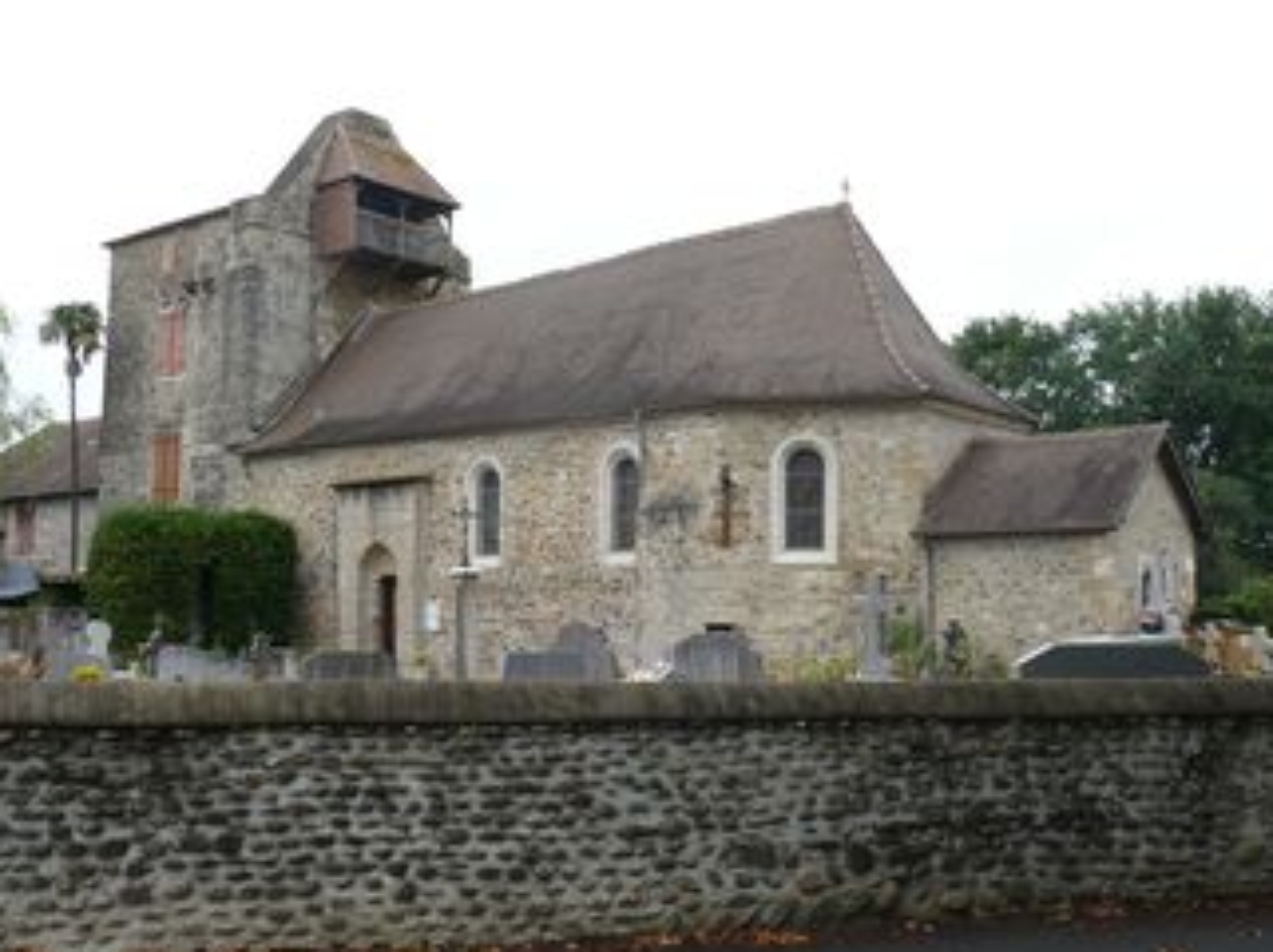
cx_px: 619
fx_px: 1396
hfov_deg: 49.0
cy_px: 510
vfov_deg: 37.6
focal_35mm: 38
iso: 100
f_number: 4
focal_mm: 7.4
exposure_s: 1/100
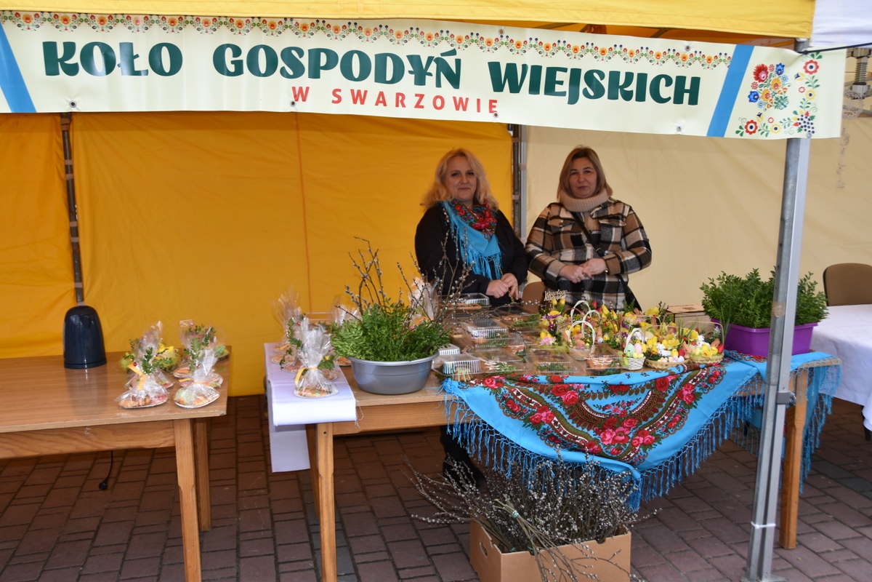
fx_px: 799
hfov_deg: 57.2
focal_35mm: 33
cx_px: 436
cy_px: 291
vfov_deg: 40.0
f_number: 3.8
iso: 100
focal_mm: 22
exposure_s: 1/100
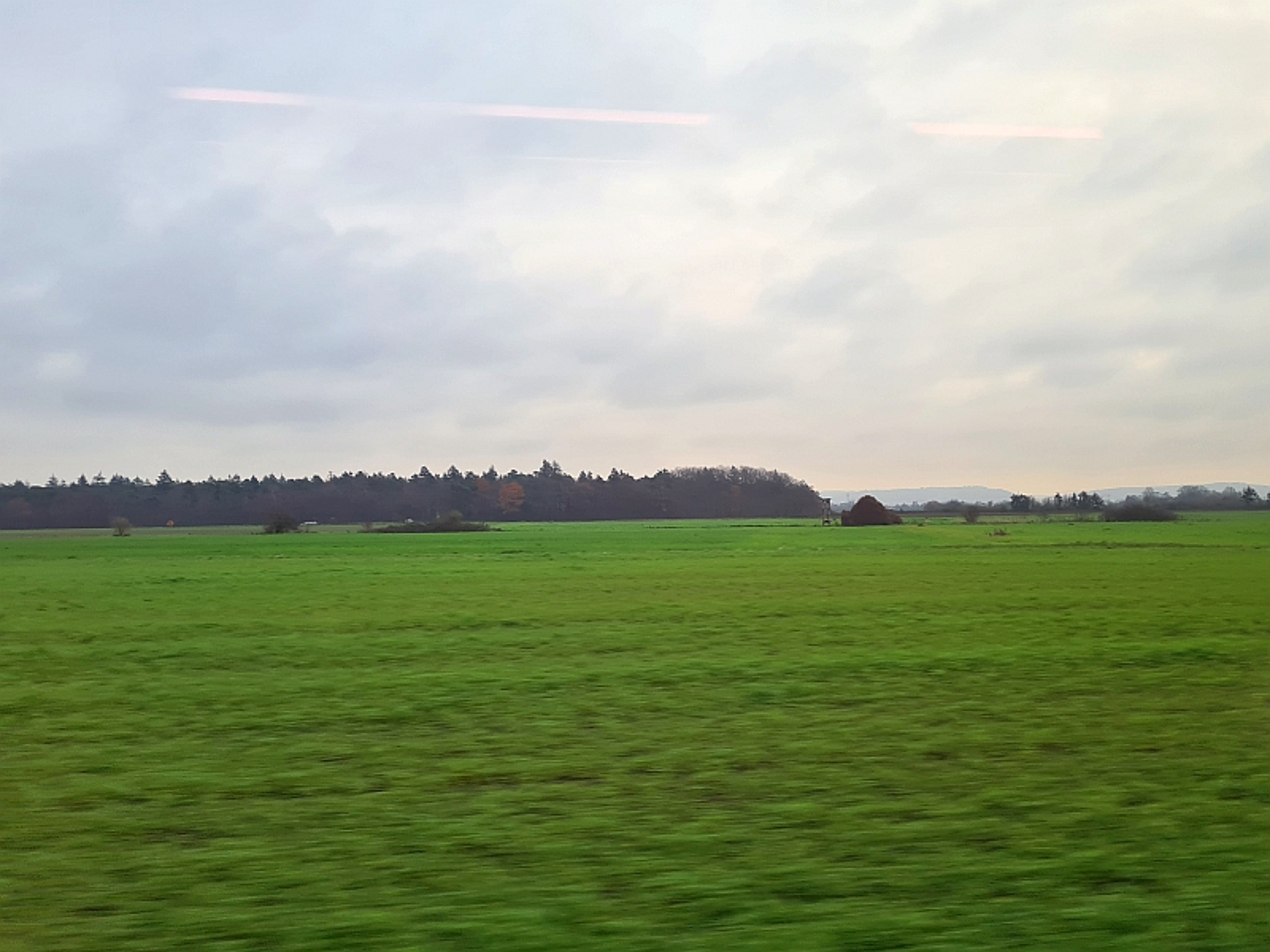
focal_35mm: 26
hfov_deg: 67.3
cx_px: 635
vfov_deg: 53.1
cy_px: 476
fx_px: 954
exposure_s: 1/212
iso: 50
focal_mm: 5.4
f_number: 1.8
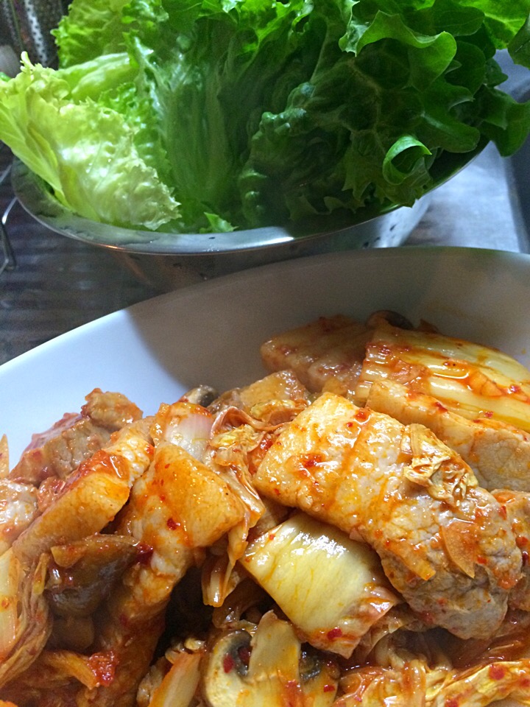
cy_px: 354
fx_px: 592
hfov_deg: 48.2
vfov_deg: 61.7
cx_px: 265
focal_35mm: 29
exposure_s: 1/30
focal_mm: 4.15
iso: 200
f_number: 2.2
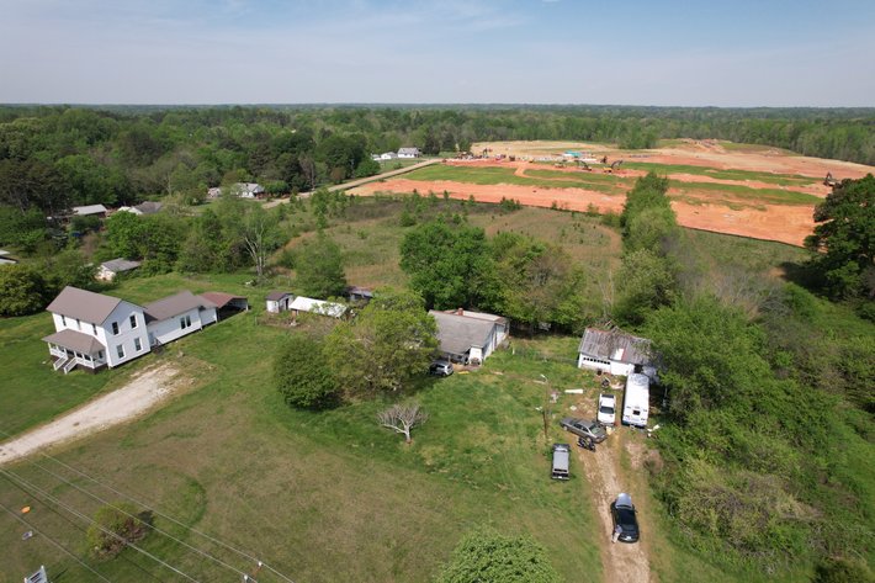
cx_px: 438
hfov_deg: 78.6
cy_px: 292
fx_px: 535
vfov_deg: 57.2
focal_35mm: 22
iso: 100
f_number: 2.8
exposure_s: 1/2000
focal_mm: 8.38
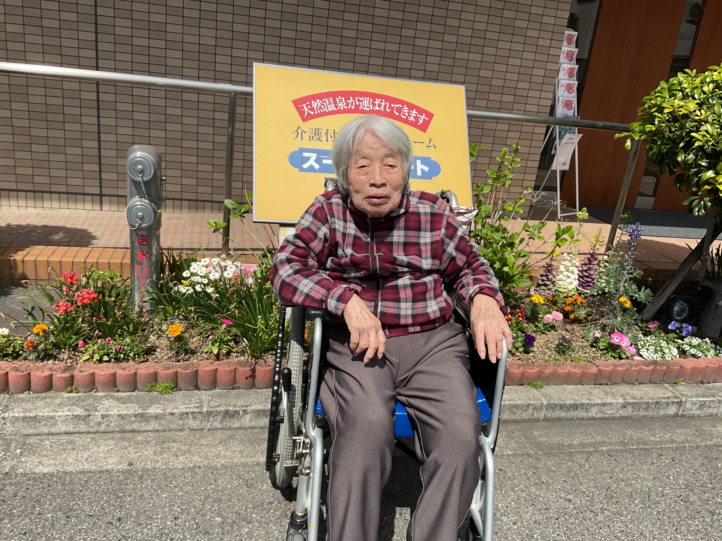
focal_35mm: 29
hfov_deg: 61.7
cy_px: 270
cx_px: 361
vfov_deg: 48.2
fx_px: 605
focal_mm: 3
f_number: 1.8
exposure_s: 1/3125
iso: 16
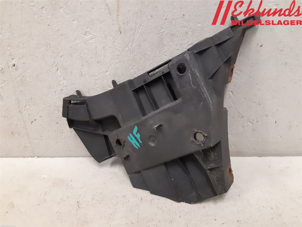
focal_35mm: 26
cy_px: 114
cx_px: 151
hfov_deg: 67.3
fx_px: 227
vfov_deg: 53.1
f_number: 1.7
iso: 320
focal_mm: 3.93
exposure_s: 1/50
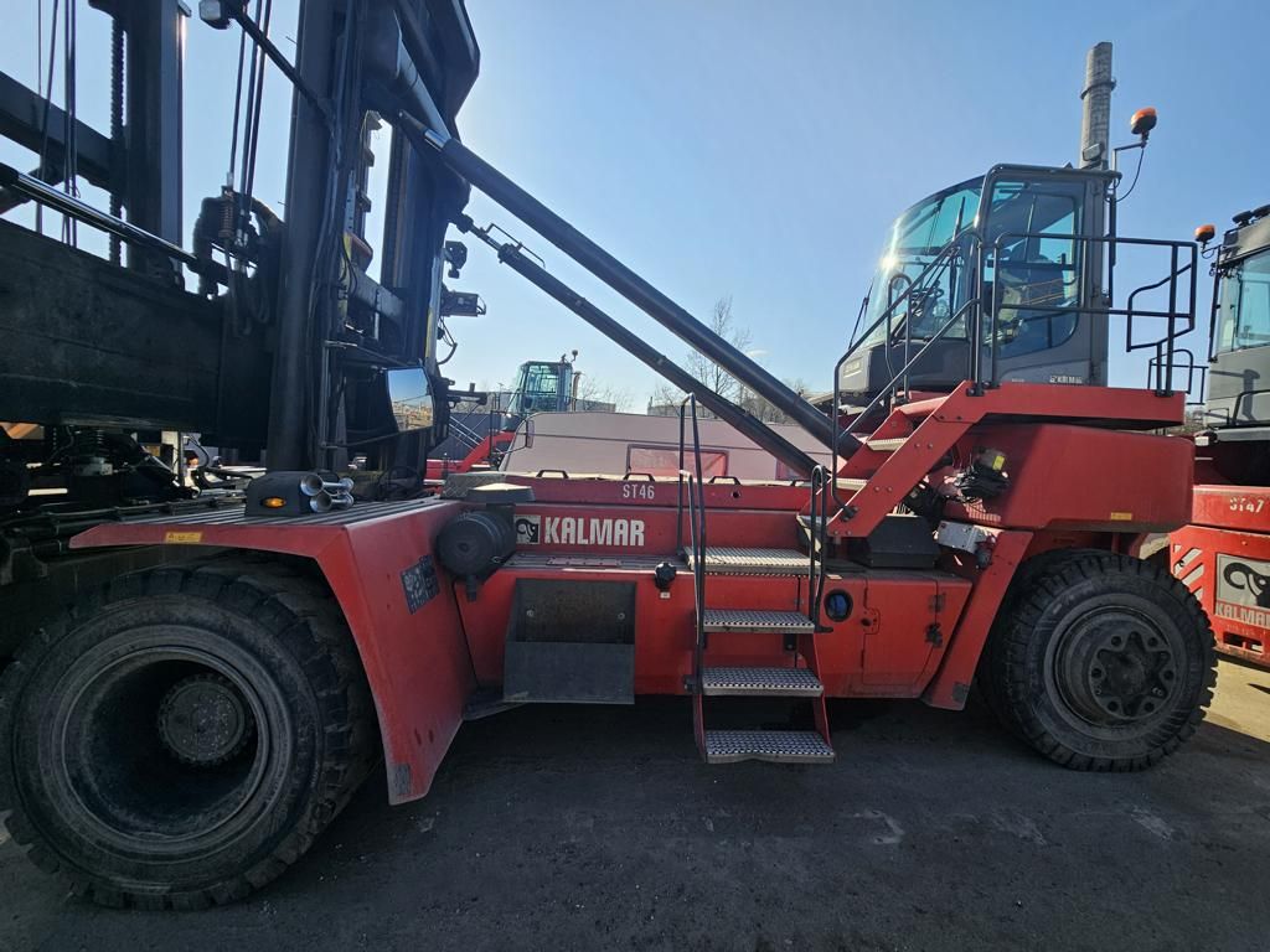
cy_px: 476
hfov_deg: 106.2
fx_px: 477
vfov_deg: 89.9
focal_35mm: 13
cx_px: 635
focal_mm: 2.2
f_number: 2.2
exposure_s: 1/1457
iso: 50
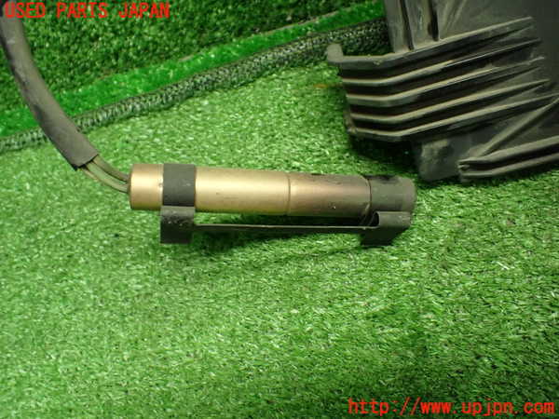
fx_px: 484
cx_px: 280
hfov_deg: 60.0
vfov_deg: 46.8
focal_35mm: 30
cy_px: 210
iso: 800
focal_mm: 5.4
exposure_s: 1/60
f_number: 2.3
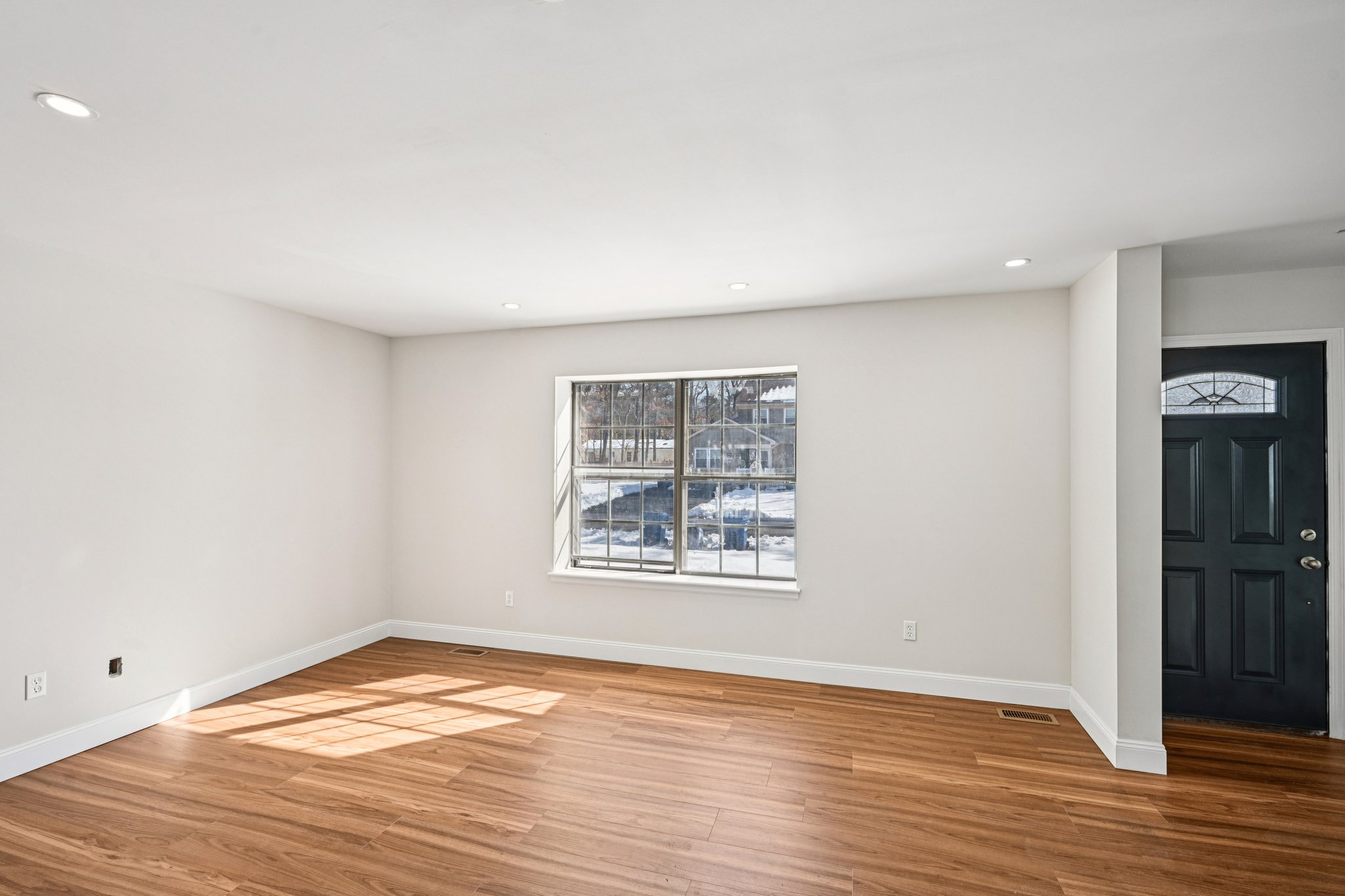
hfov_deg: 96.7
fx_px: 598
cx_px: 672
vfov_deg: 73.7
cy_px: 448
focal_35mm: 16
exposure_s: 1/125
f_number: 8
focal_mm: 16
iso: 400
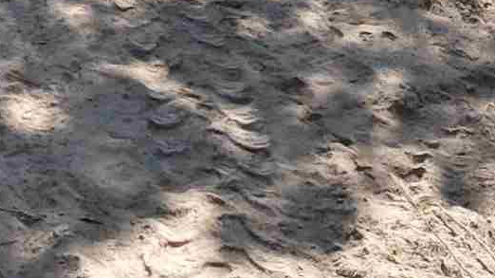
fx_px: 2020
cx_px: -128
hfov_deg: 13.5
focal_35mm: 154
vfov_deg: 6.8
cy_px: -680
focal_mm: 6.72
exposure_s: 1/1250
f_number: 1.7
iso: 200
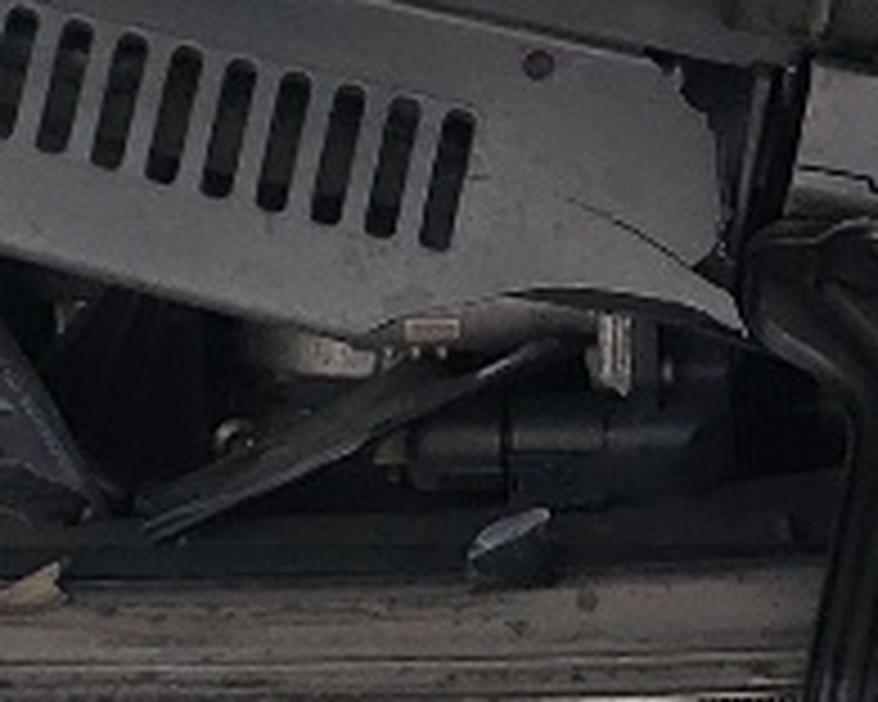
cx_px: 864
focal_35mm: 208
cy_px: 22
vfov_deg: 7.4
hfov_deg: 9.2
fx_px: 5405
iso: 50
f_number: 1.5
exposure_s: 1/909
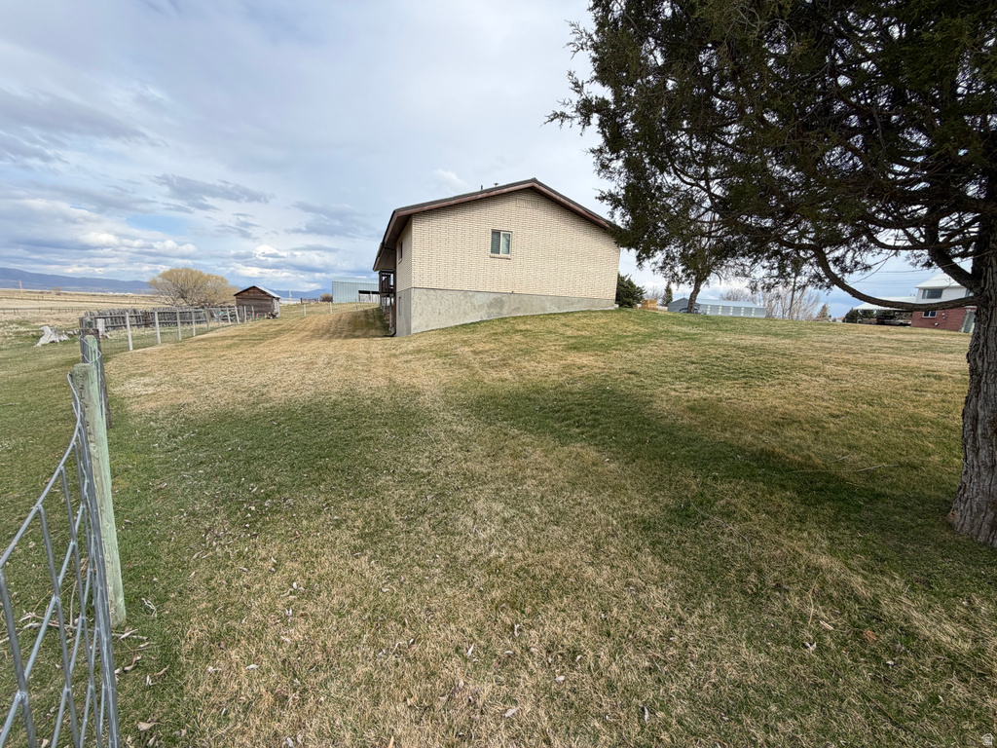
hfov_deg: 102.1
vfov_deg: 85.7
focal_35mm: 14
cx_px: 498
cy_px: 374
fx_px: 403
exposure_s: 1/770
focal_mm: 2.22
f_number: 2.2
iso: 25
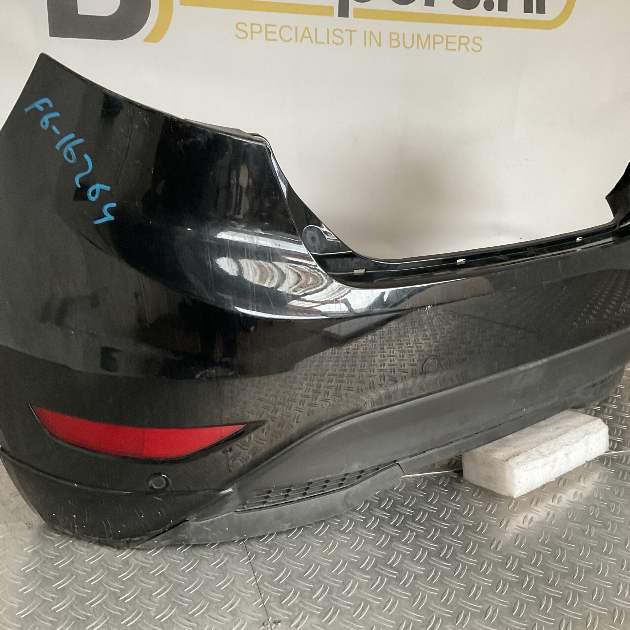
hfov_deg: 47.2
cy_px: 314
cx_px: 309
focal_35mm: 35
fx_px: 721
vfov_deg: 47.2
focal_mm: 3
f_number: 1.8
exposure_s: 1/60
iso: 200
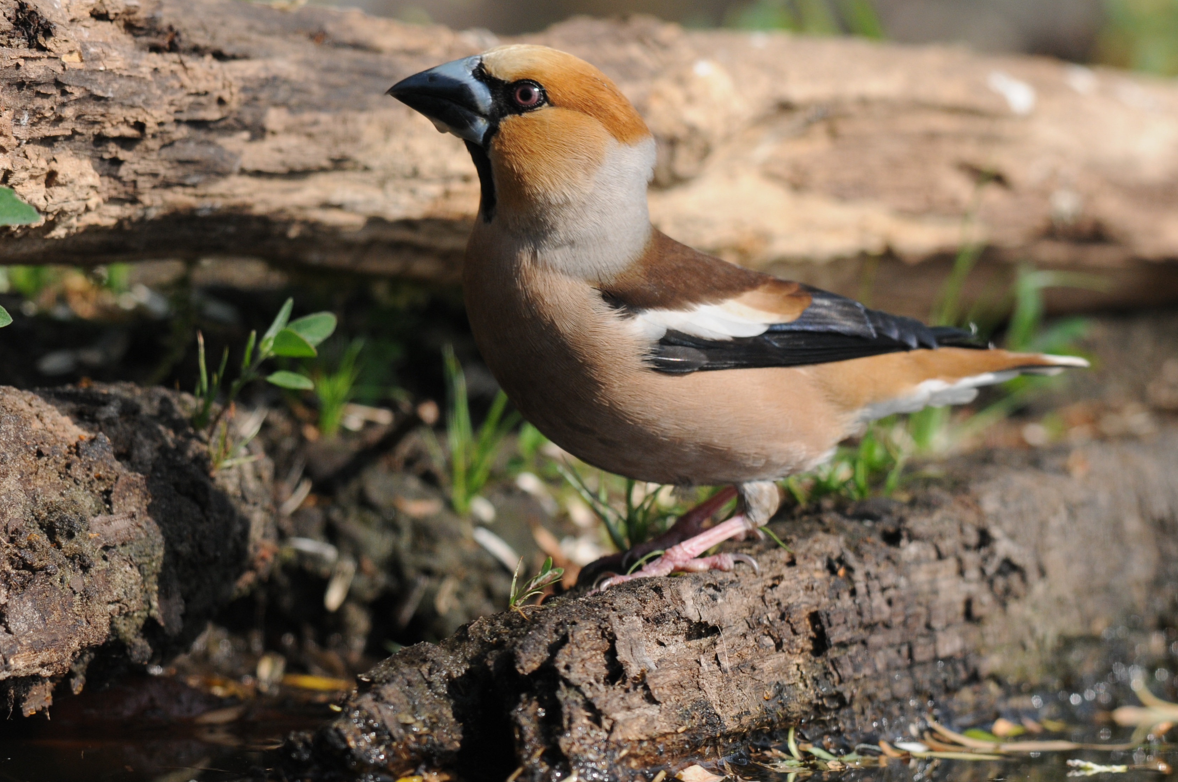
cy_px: 317
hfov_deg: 3.6
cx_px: 657
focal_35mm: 578
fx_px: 18890
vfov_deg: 2.4
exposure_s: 1/1000
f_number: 5.6
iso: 400
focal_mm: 300
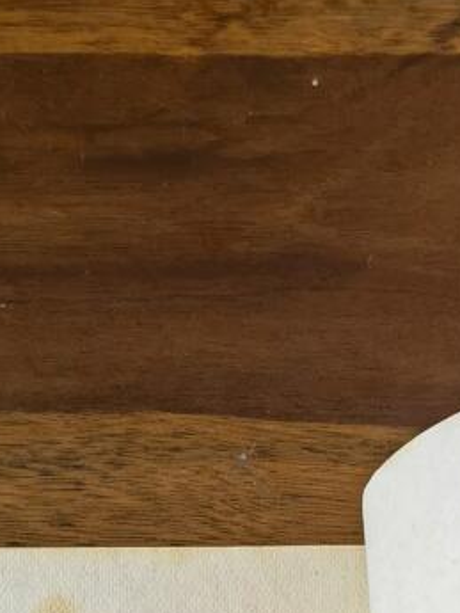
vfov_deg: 13.9
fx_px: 2497
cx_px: 204
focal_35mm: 141
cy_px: 560
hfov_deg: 10.5
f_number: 1.9
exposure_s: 1/120
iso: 200
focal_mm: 6.67
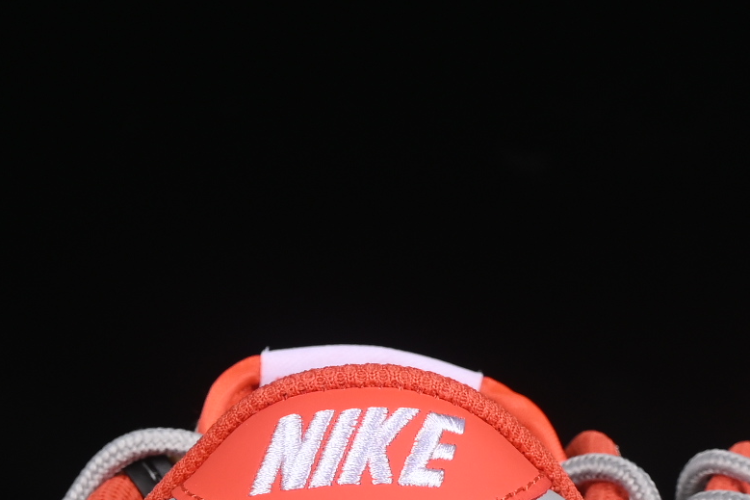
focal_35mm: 268
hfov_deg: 7.7
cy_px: 531
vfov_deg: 5.1
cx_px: 704
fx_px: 5582
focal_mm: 50
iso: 160
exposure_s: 1/80
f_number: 8
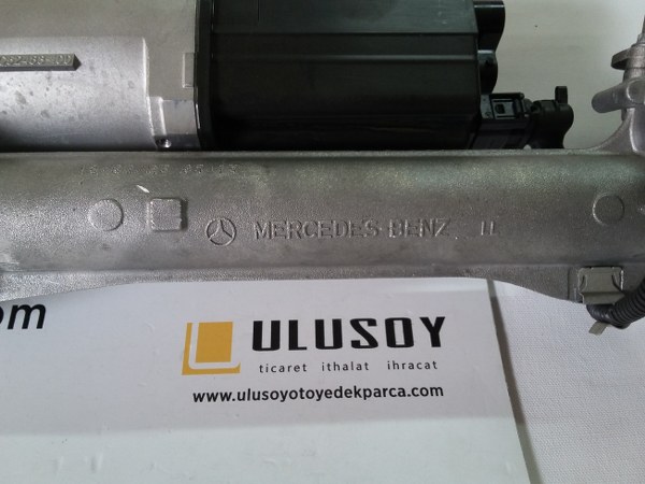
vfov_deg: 45.4
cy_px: 242
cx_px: 322
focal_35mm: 31
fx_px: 578
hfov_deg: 58.4
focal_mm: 3.3
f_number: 2.2
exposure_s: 1/30
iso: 125
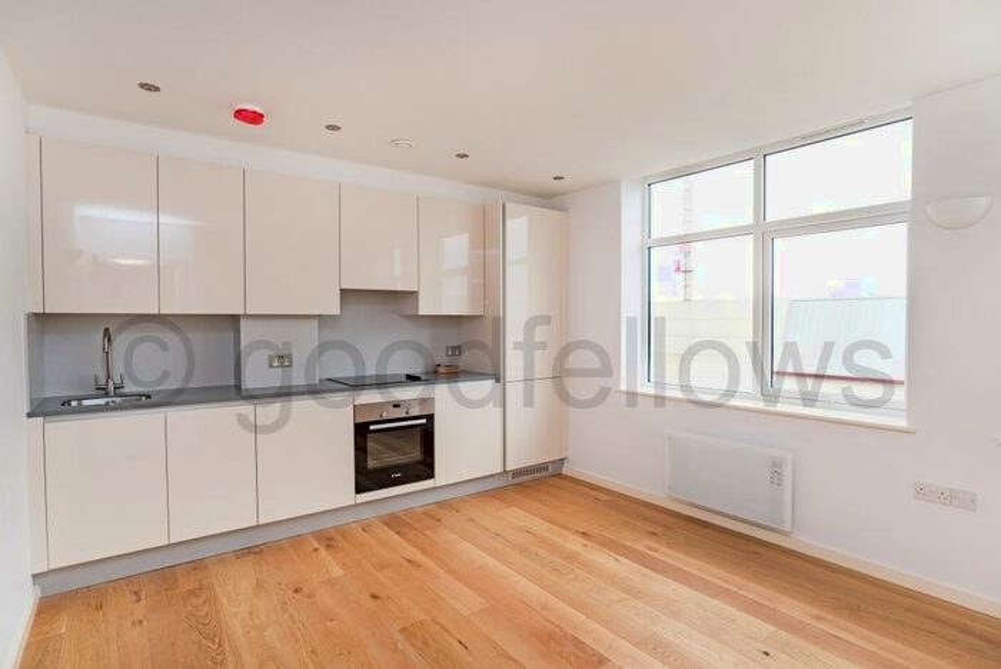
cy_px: 334
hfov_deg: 90.0
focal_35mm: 18
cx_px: 500
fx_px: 501
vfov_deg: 67.5
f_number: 5.6
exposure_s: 1/60
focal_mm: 18
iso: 200
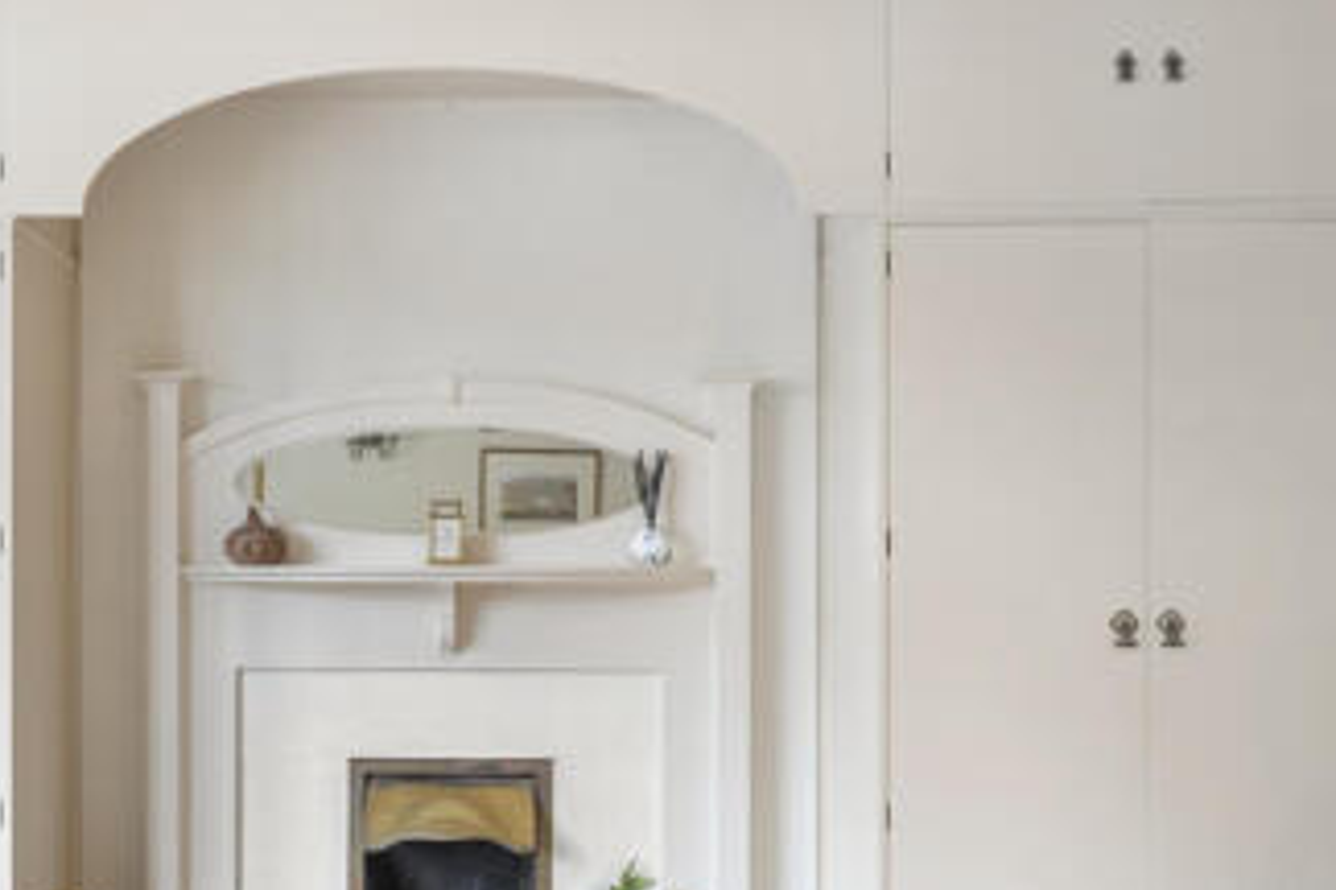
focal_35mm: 44
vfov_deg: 30.2
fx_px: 1633
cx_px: 437
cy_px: 608
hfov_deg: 43.8
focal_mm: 30
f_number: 16
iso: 200
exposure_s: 2
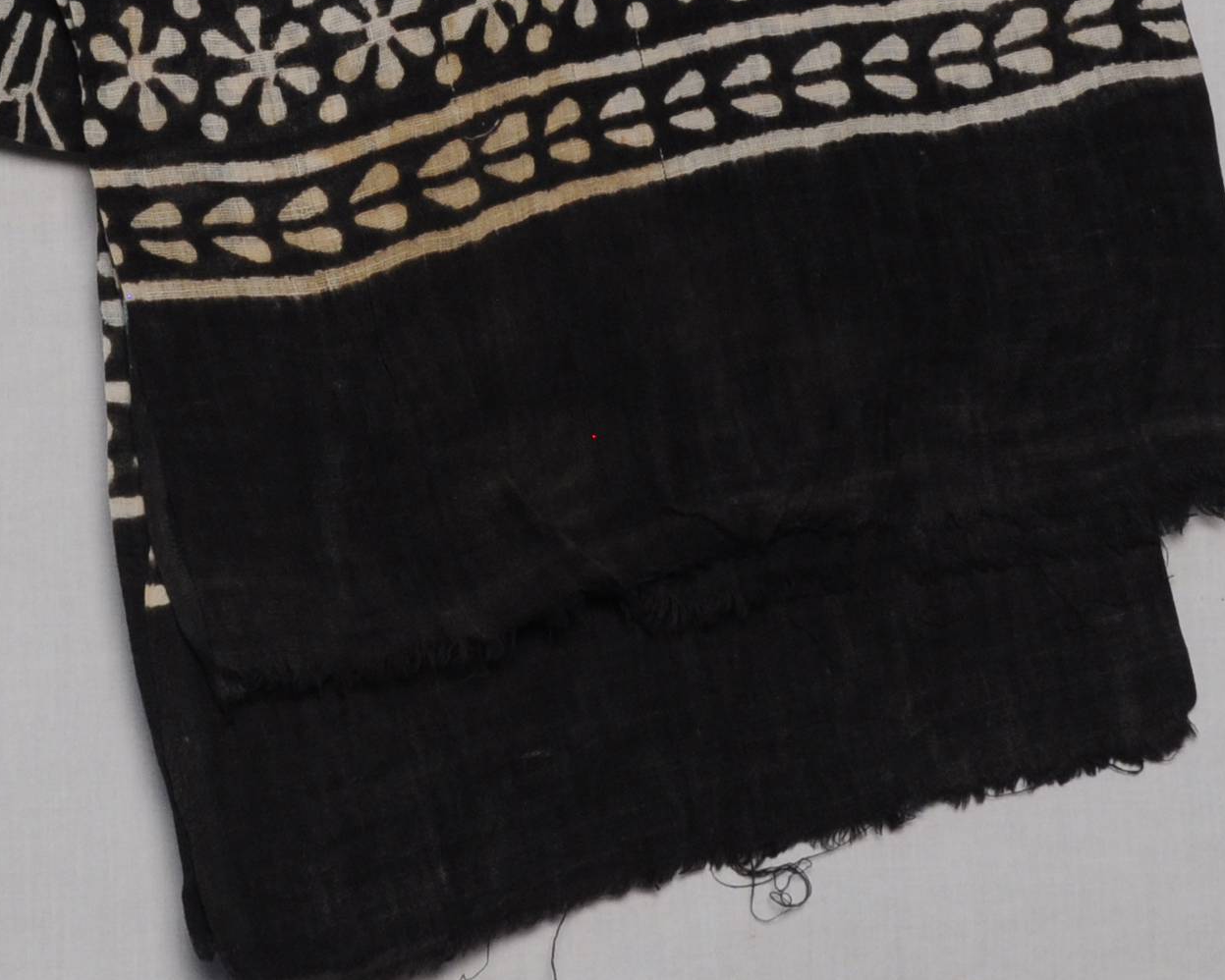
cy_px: -266
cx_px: 197
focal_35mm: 232
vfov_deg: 6.6
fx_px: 8413
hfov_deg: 8.3
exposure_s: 1/6
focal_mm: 48
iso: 400
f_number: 11
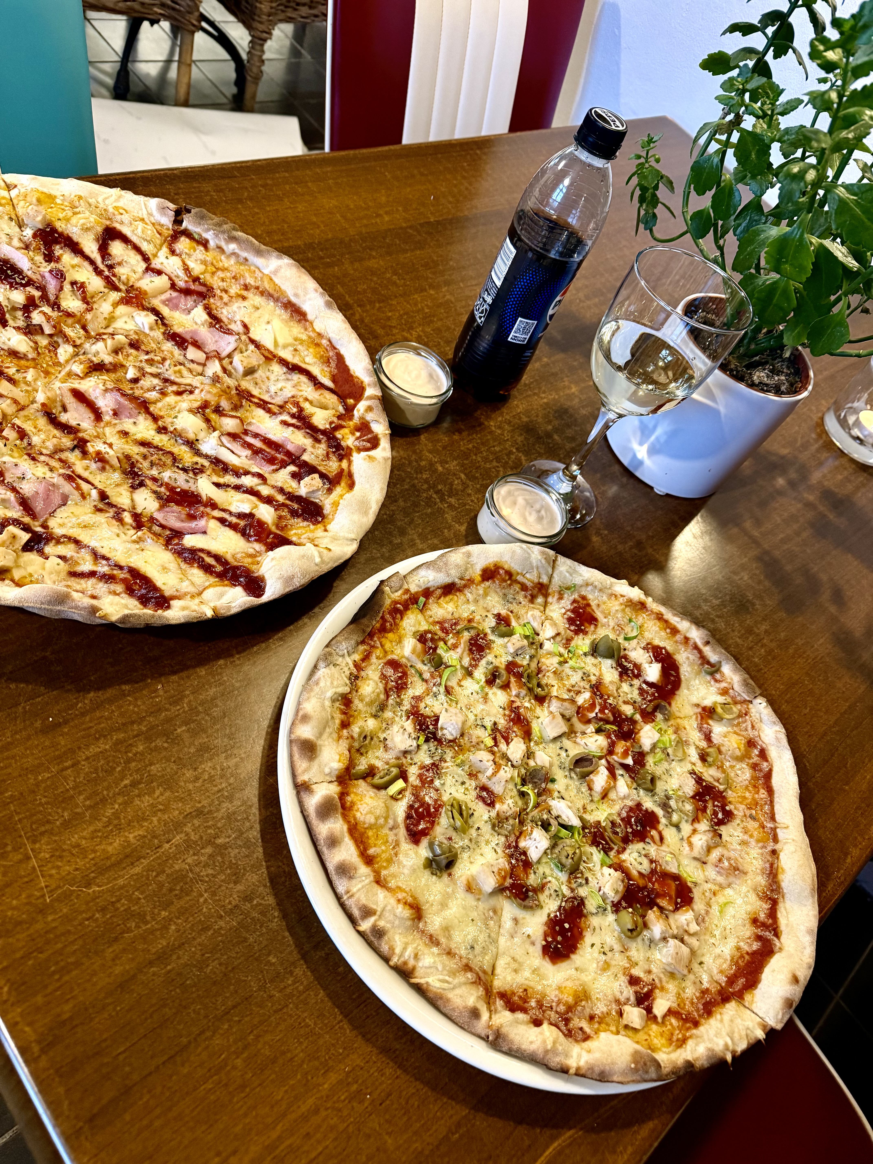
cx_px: 436
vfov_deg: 71.6
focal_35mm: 24
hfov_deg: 56.8
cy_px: 582
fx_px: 807
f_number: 1.78
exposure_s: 1/50
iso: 320
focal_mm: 6.76
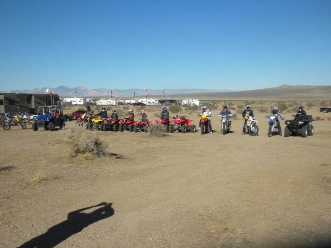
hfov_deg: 47.9
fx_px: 373
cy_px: 128
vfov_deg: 36.8
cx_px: 161
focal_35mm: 39
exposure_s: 1/296
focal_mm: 6.6
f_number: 10
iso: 90
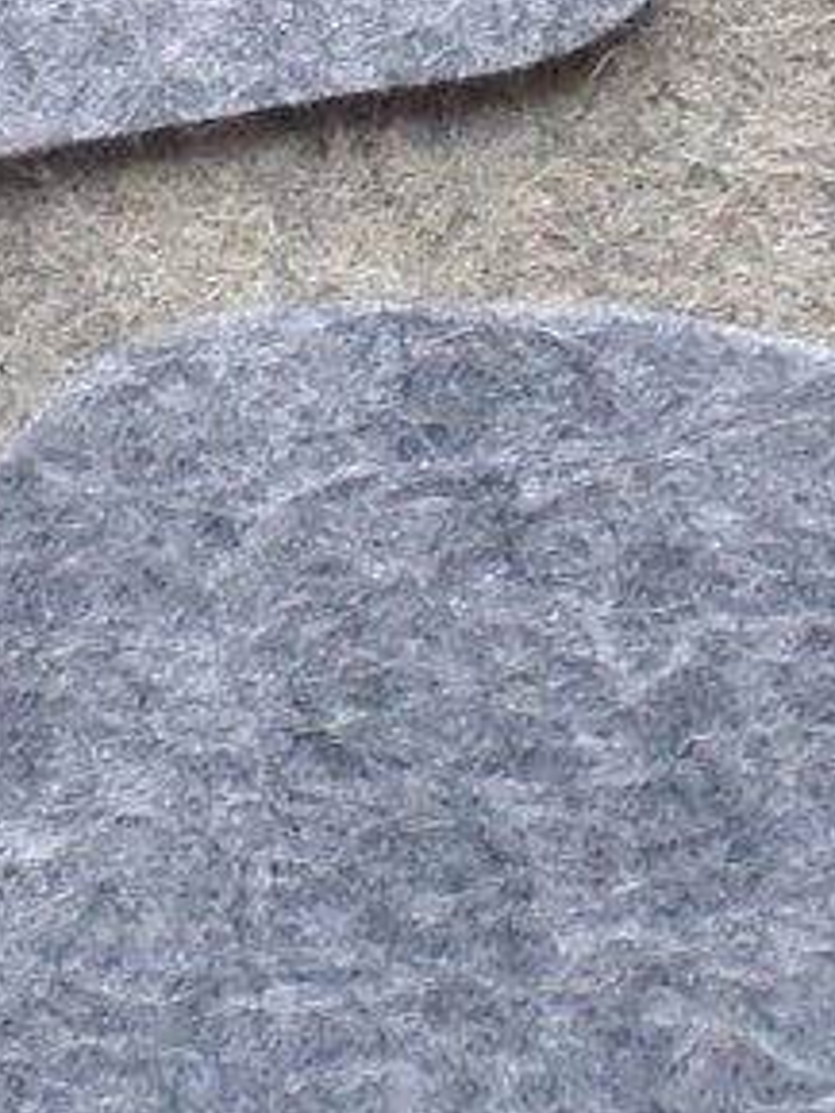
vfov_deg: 11.3
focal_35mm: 166
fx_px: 5335
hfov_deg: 8.9
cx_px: 285
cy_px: -697
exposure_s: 1/30
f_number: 2.5
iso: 120
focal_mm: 4.5
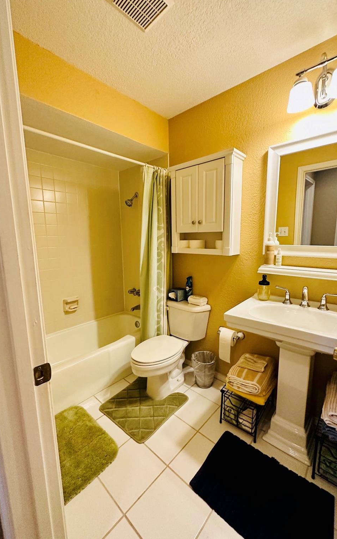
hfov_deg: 74.8
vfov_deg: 101.5
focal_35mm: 15
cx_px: 169
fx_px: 220
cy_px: 269
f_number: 2.2
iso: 400
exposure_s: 1/60
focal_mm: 2.22
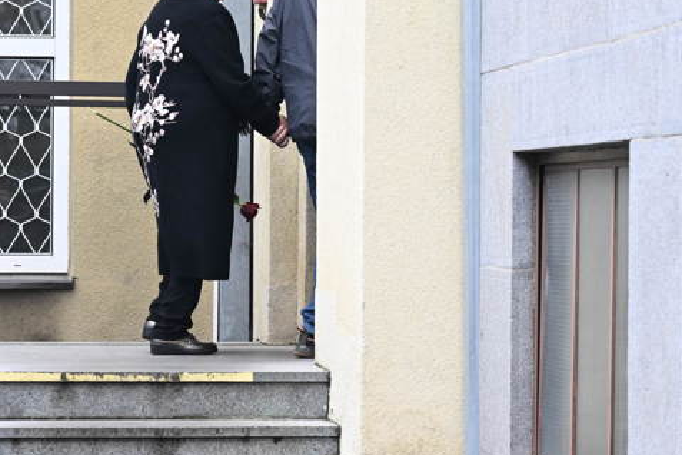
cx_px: 263
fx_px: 2879
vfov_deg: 9.0
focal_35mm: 152
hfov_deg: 13.5
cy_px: 150
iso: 1600
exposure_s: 1/640
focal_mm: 70
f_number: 4.5
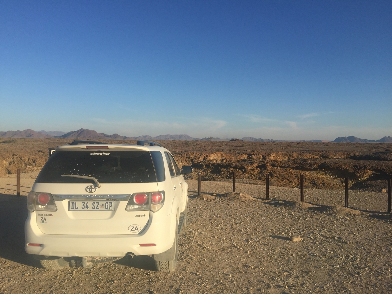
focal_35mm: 29
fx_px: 328
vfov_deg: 48.2
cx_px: 196
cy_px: 147
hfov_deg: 61.7
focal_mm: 4.15
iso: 32
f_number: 2.2
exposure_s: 1/2326
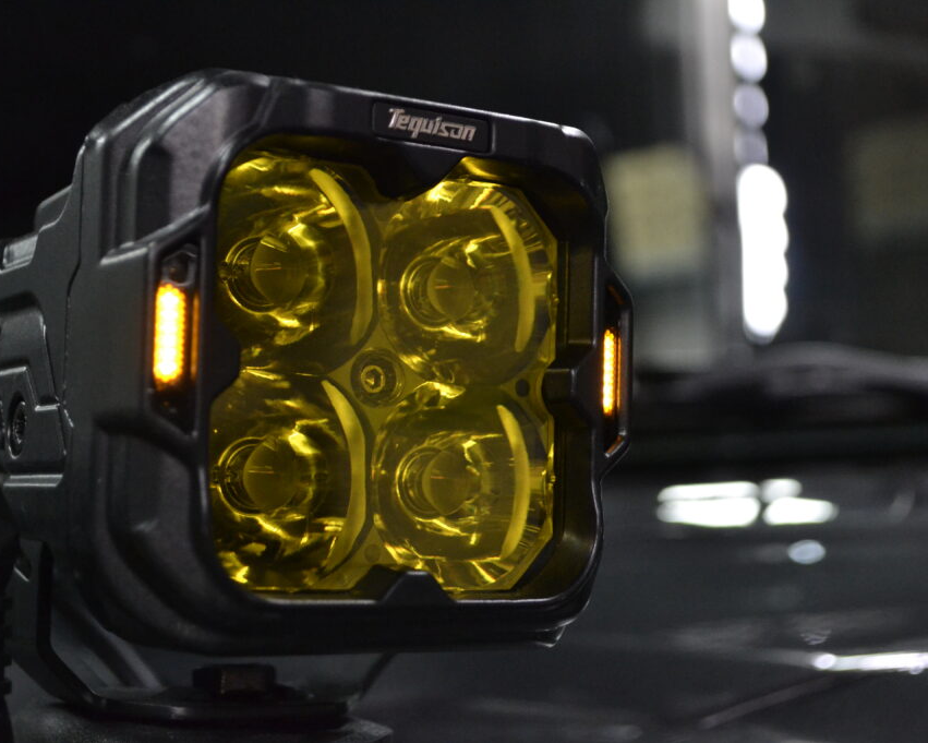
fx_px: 1676
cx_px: 422
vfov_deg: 25.0
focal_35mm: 61
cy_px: 372
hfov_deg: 30.9
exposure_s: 1/60
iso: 2200
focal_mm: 36
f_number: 5
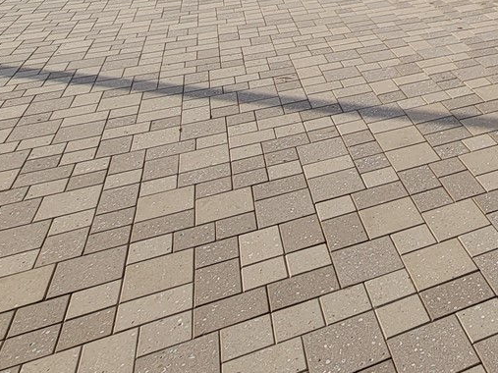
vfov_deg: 27.2
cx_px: 545
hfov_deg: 38.2
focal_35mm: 41
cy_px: -152
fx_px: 590
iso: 50
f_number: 2.2
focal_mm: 2.2
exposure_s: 1/1804
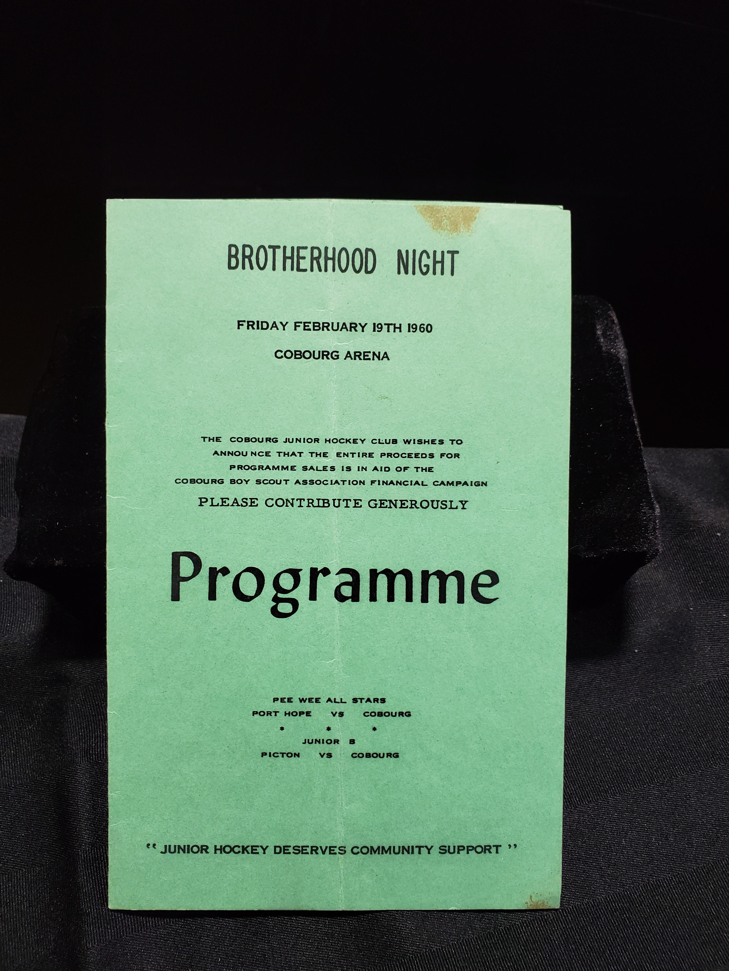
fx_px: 730
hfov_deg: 53.1
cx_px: 364
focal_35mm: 26
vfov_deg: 67.3
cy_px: 486
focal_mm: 4.3
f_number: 2.4
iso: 200
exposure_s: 1/39
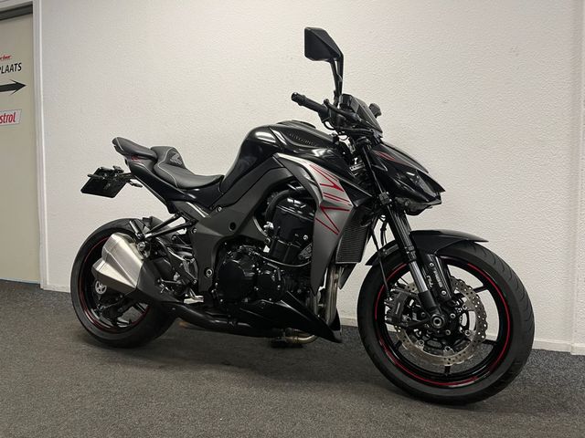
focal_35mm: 26
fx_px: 439
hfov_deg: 67.3
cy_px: 219
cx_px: 292
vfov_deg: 53.1
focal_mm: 5.1
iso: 80
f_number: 1.6
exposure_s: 1/50
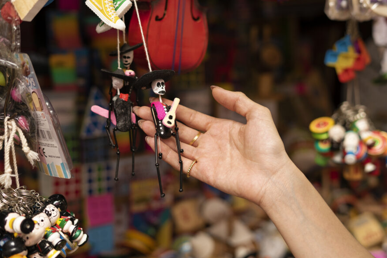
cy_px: 119
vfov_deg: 23.4
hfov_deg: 34.5
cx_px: 205
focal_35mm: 58
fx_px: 624
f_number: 2.8
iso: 250
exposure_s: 1/200
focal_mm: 50
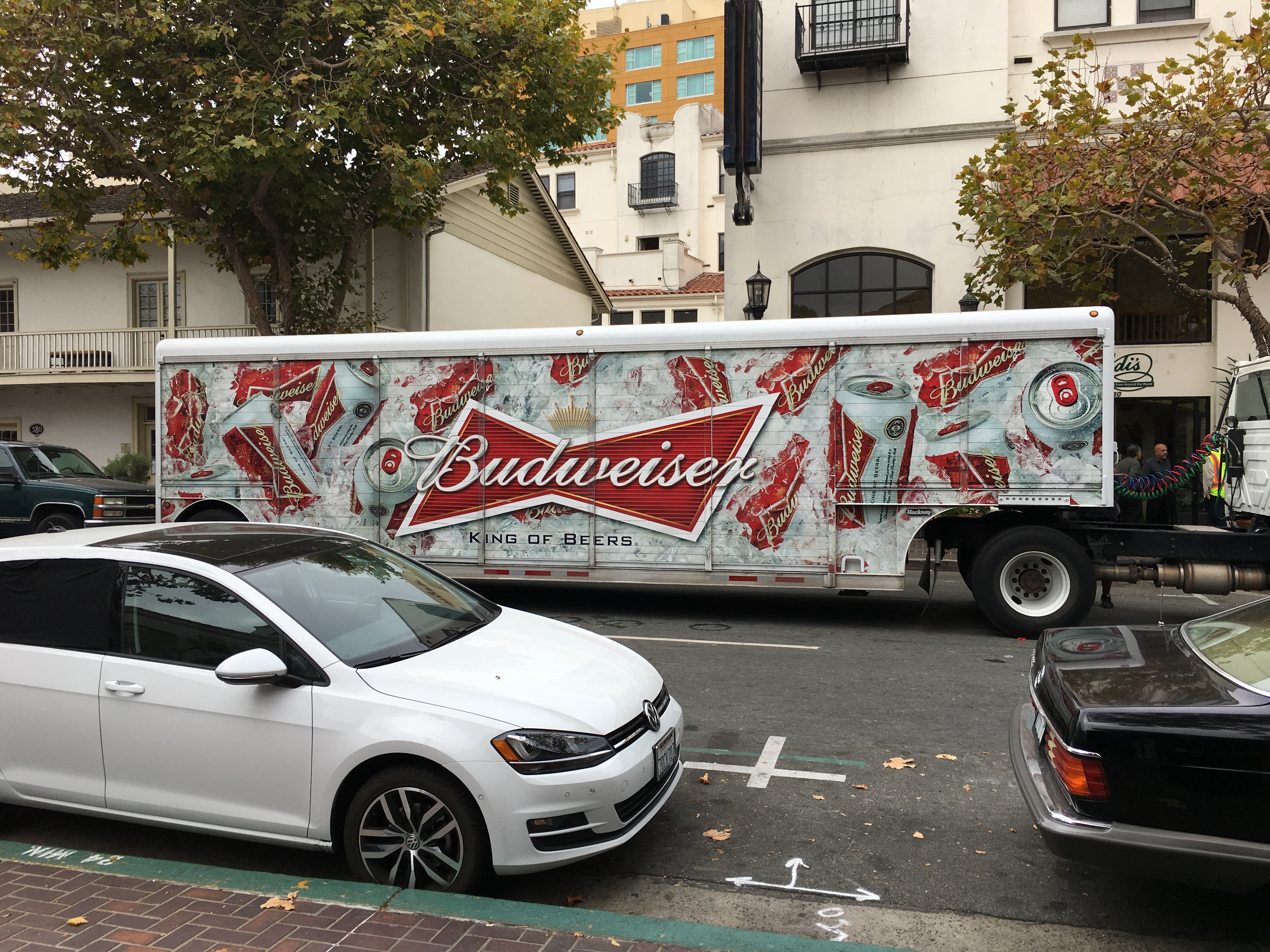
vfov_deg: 48.2
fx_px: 1064
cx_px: 635
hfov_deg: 61.7
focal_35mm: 29
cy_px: 476
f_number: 2.2
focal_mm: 4.15
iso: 25
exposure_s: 1/761
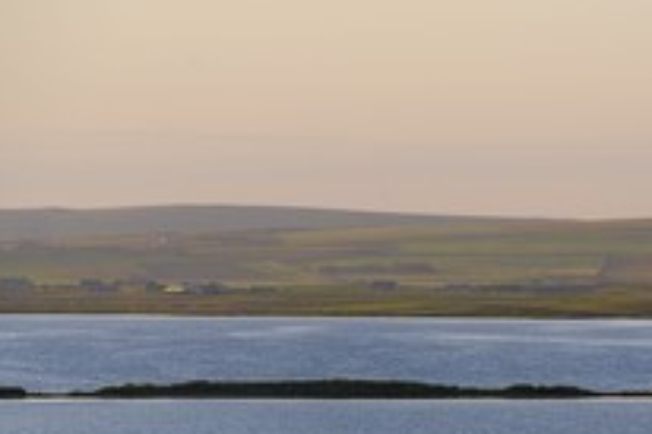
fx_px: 6460
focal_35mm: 357
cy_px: 415
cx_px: 658
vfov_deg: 3.8
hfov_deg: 5.8
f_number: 7.1
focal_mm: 175
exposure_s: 1/250
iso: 400
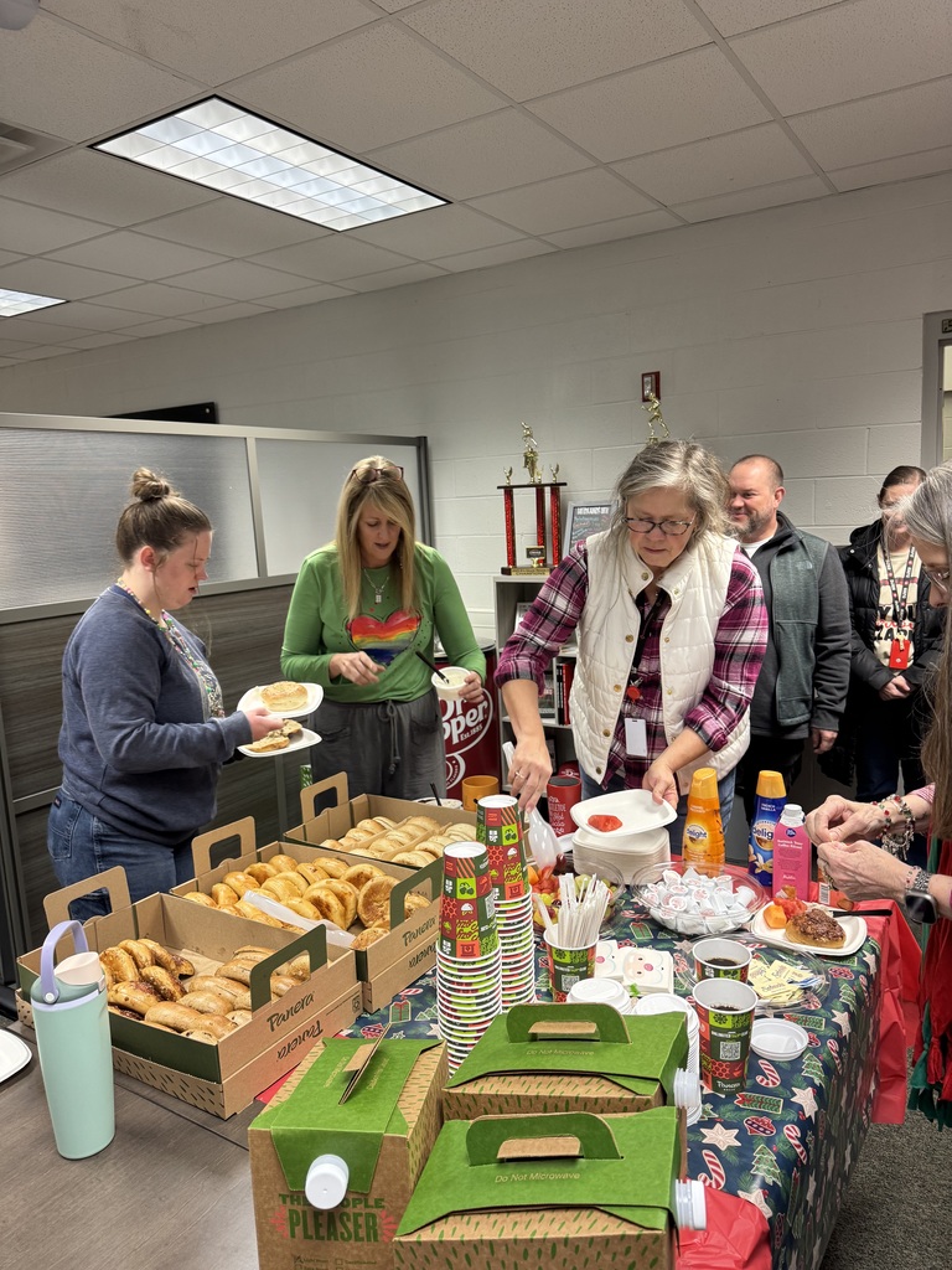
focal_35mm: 24
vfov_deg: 71.6
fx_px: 880
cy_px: 635
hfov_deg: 56.8
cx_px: 476
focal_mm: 6.76
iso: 200
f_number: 1.78
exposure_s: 1/60
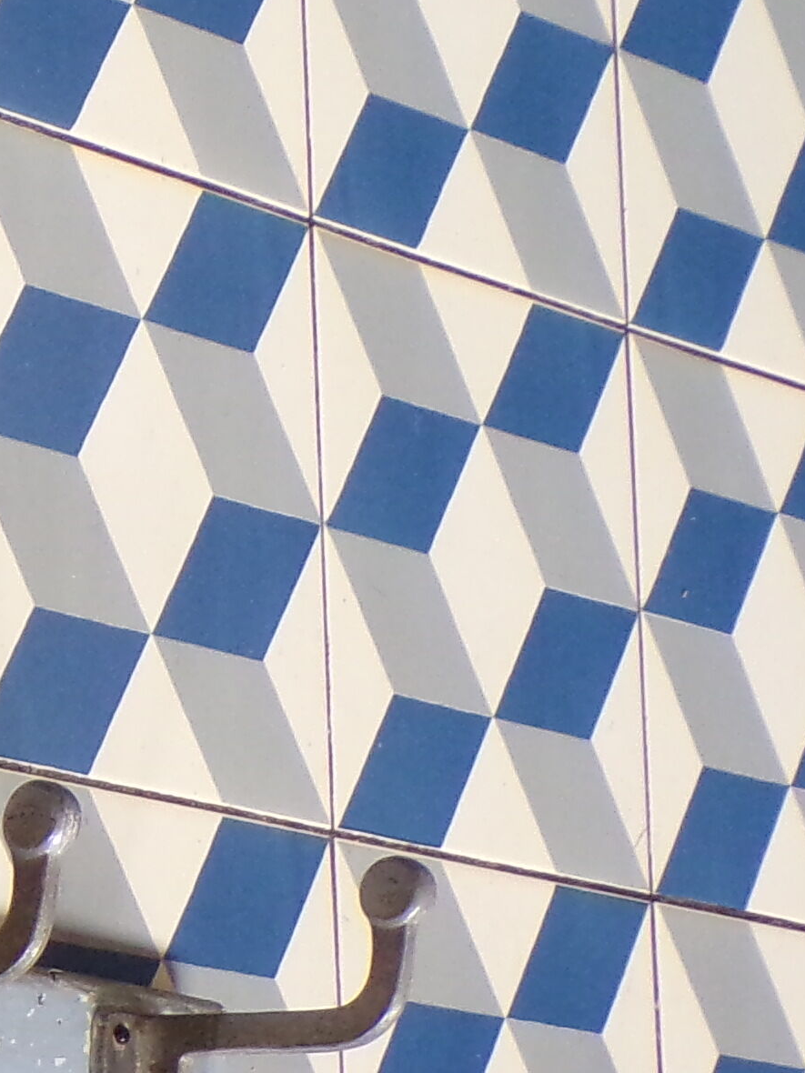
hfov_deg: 8.3
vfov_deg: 12.0
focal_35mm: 164
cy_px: 826
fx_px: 5085
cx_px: -1183
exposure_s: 1/25
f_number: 3.4
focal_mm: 7.6
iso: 200
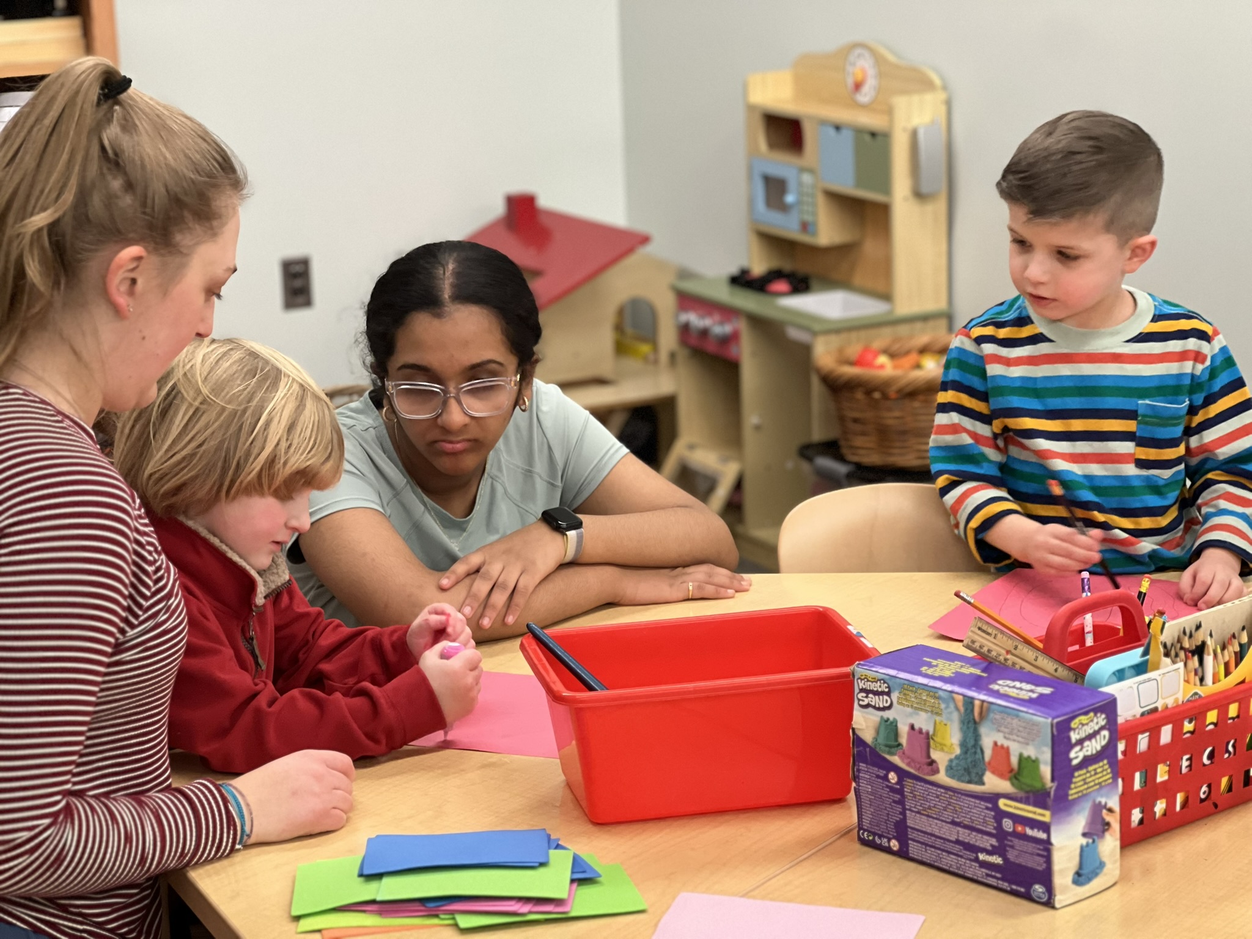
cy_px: 470
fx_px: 2785
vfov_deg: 19.1
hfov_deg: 25.3
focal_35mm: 77
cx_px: 626
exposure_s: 1/30
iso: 320
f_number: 2.8
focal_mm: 9
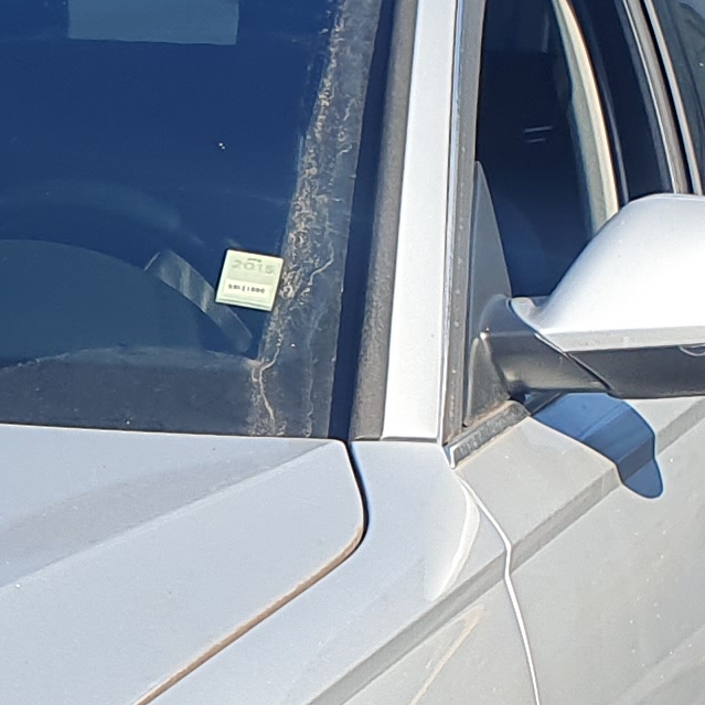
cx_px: -43
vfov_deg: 11.5
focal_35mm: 145
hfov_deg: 11.9
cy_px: 1097
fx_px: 3341
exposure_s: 1/1068
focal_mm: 4.32
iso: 50
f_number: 2.4
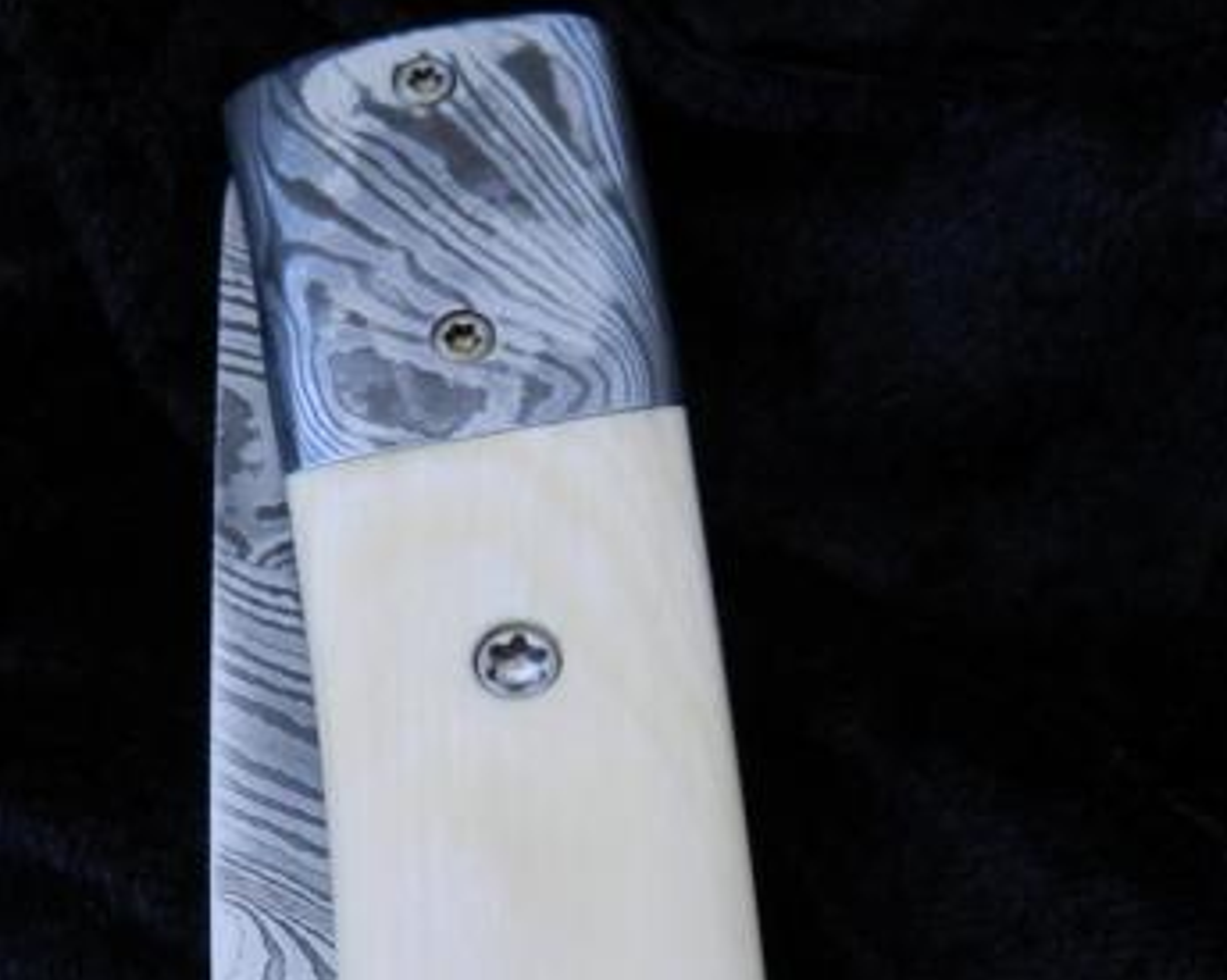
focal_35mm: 88
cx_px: 551
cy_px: 880
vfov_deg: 17.2
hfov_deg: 21.7
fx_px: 3195
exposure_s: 1/40
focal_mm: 7.3
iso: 160
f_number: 3.5
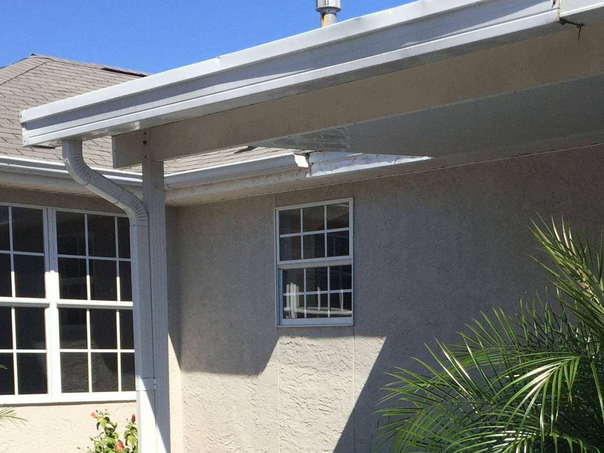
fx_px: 1152
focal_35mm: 66
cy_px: 494
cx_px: 406
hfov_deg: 29.2
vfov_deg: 21.2
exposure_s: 1/1883
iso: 32
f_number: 2.2
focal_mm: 4.15
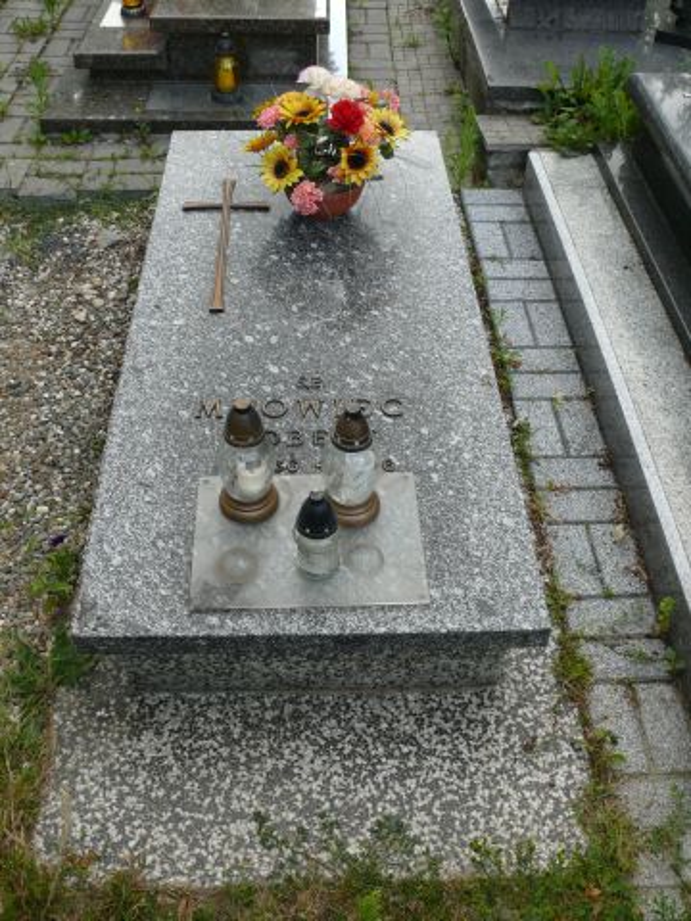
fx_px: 932
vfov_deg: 52.6
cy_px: 460
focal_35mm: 35
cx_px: 346
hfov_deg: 40.7
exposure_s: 1/100
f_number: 4
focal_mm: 7.4
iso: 100
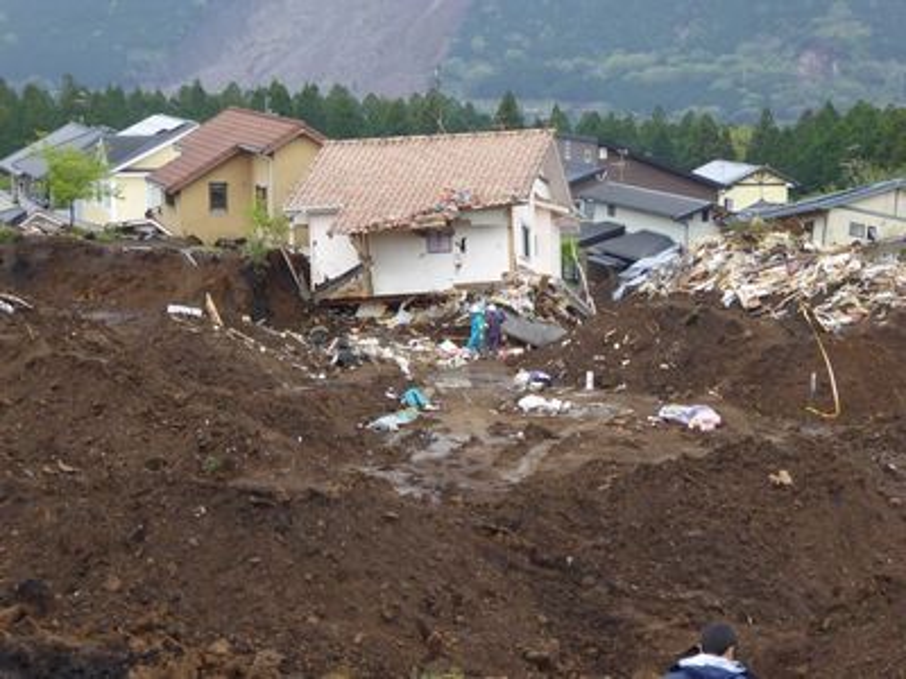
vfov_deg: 17.4
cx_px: 453
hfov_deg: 23.0
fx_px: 2225
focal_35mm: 85
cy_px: 340
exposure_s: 1/125
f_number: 4.7
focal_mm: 14.1
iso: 250
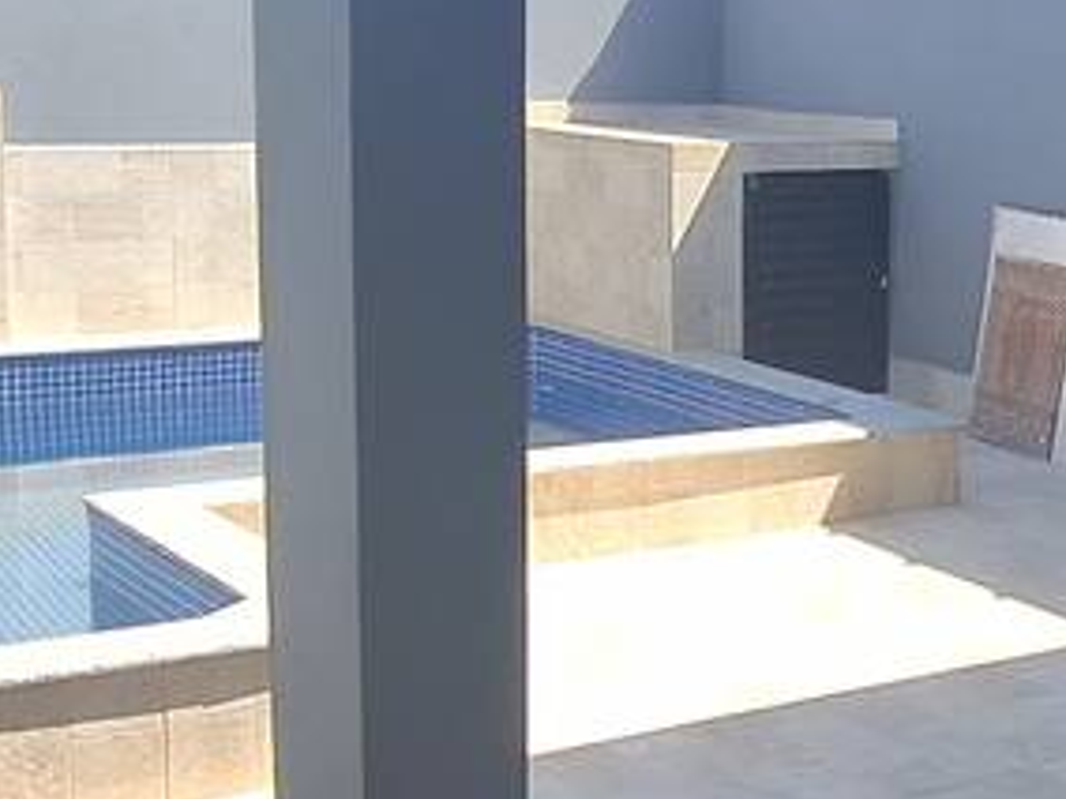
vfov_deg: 22.2
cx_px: 1074
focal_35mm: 66
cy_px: 368
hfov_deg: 27.6
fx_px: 2032
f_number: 2.2
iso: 40
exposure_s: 1/599
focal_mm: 1.74
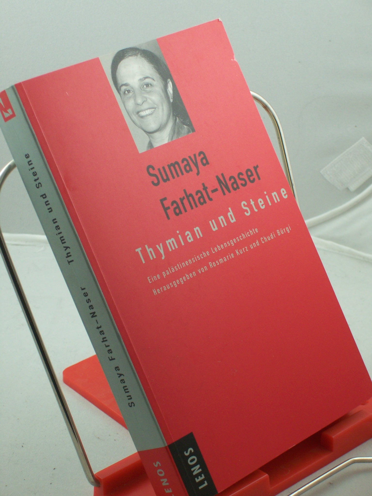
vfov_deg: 19.3
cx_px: 186
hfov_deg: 14.5
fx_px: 1462
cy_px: 248
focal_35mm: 102
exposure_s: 1/80
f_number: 4.6
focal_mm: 16.8
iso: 160
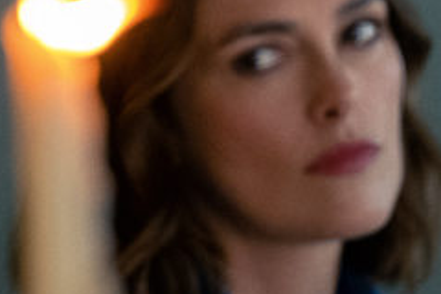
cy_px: 246
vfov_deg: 2.4
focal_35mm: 576
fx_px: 7055
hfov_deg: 3.6
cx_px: 75
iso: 2000
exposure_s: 1/125
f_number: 4
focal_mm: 115
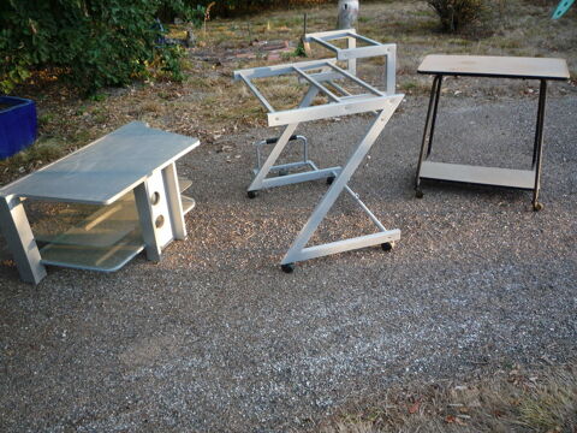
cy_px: 216
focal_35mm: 30
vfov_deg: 46.8
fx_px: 500
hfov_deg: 60.0
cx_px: 288
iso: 100
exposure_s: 1/80
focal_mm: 5.2
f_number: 3.3
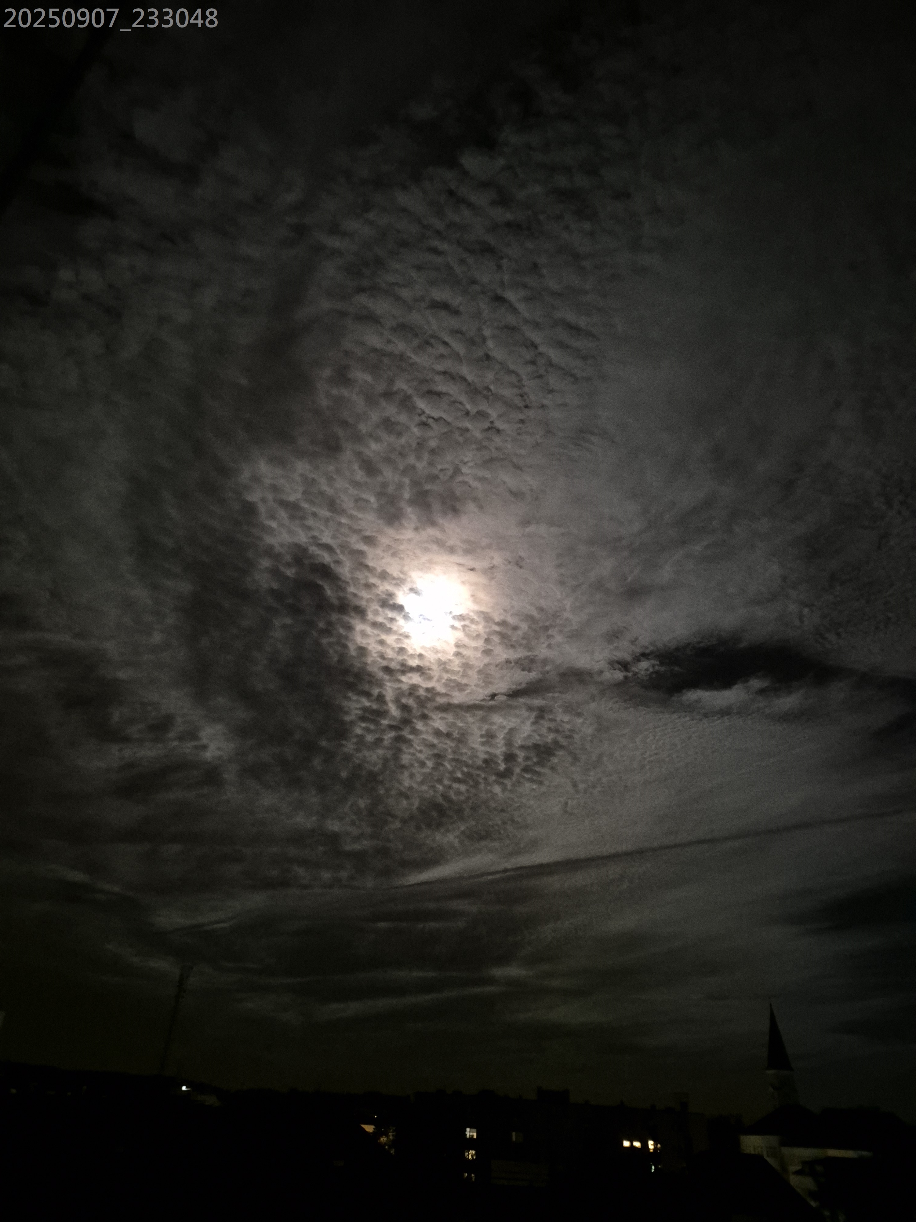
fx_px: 811
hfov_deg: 58.9
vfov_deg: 73.9
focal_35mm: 23
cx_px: 458
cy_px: 611
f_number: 1.8
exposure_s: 1/17
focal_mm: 5.4
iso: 3200
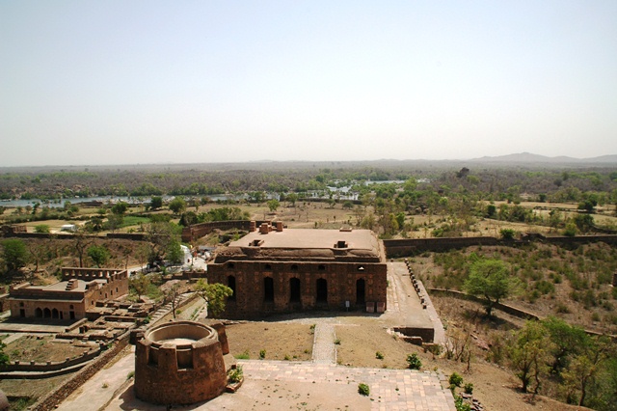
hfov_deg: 67.4
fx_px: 462
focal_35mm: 27
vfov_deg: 47.9
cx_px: 308
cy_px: 206
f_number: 11
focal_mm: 18
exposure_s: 1/400
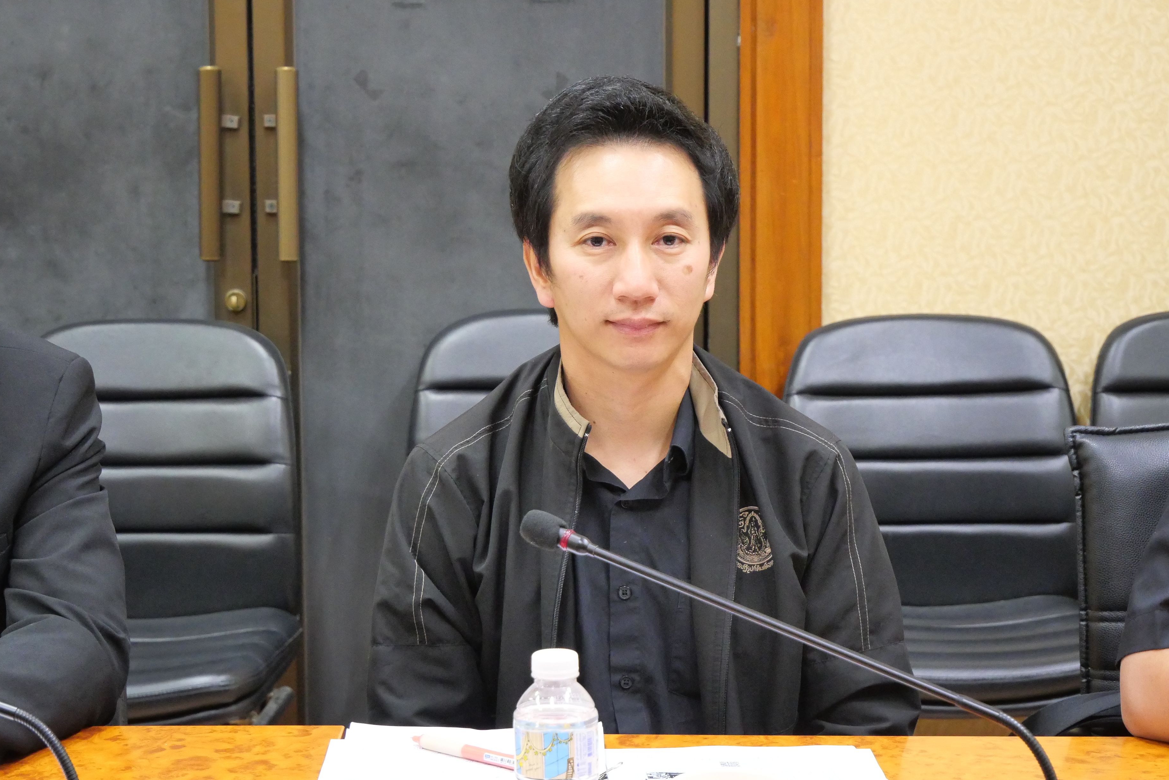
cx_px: 589
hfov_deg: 24.8
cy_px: 393
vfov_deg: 16.7
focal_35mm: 82
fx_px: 2663
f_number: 5.4
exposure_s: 1/20
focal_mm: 39
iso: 3200
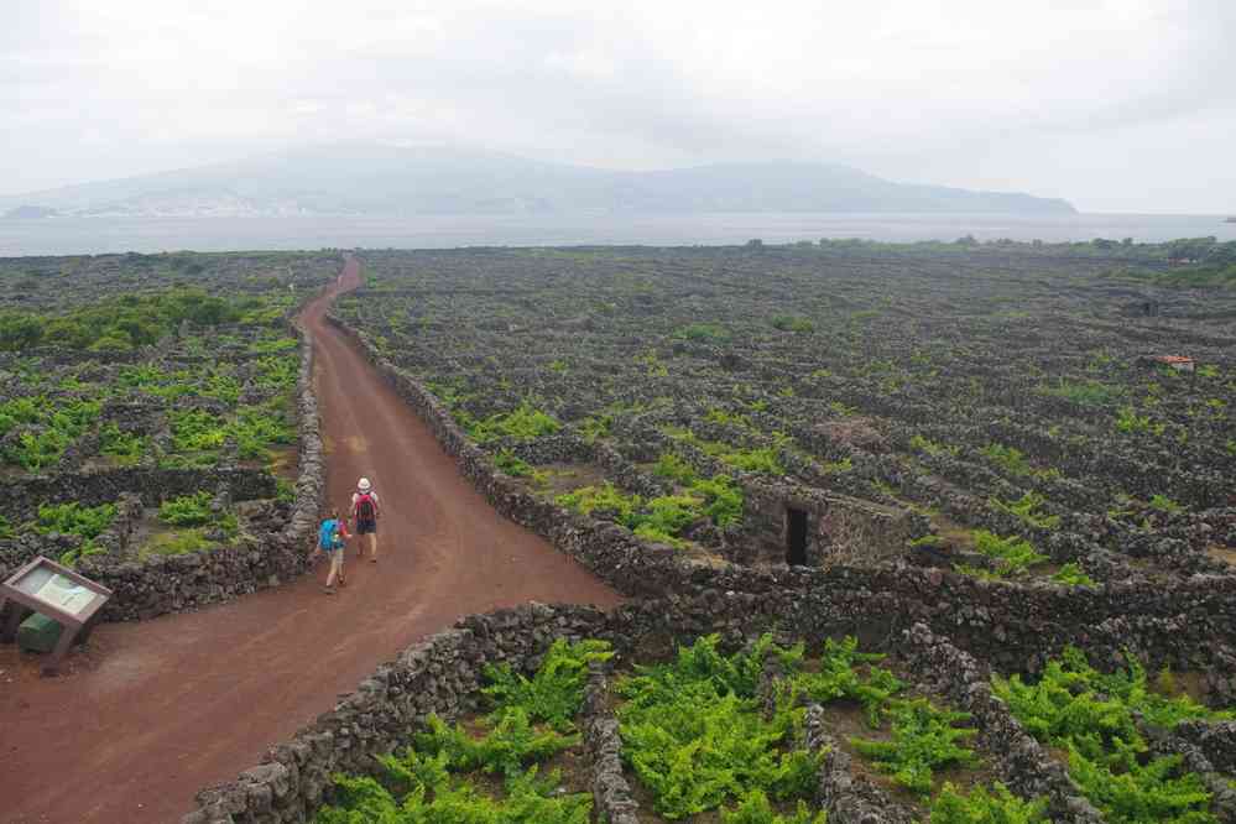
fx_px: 1081
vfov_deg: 41.7
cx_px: 618
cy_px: 412
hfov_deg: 59.5
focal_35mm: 32
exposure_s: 1/50
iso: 200
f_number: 10
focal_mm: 21
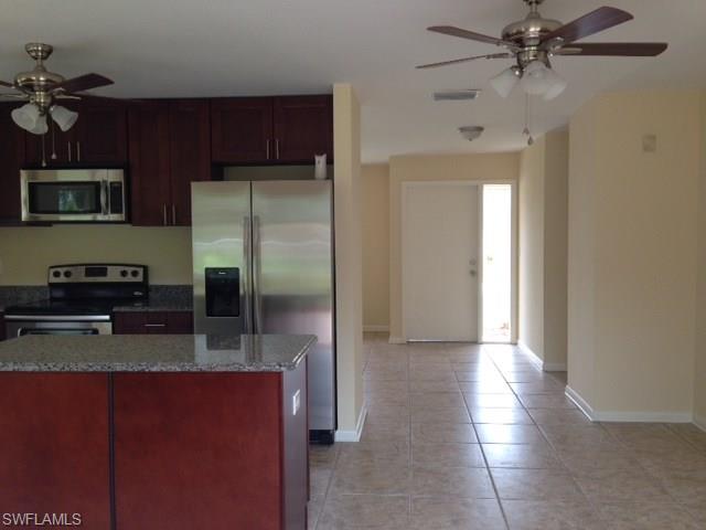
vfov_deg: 42.9
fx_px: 673
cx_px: 353
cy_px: 265
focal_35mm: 33
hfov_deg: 55.4
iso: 80
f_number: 2.4
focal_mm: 4.12
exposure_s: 1/120
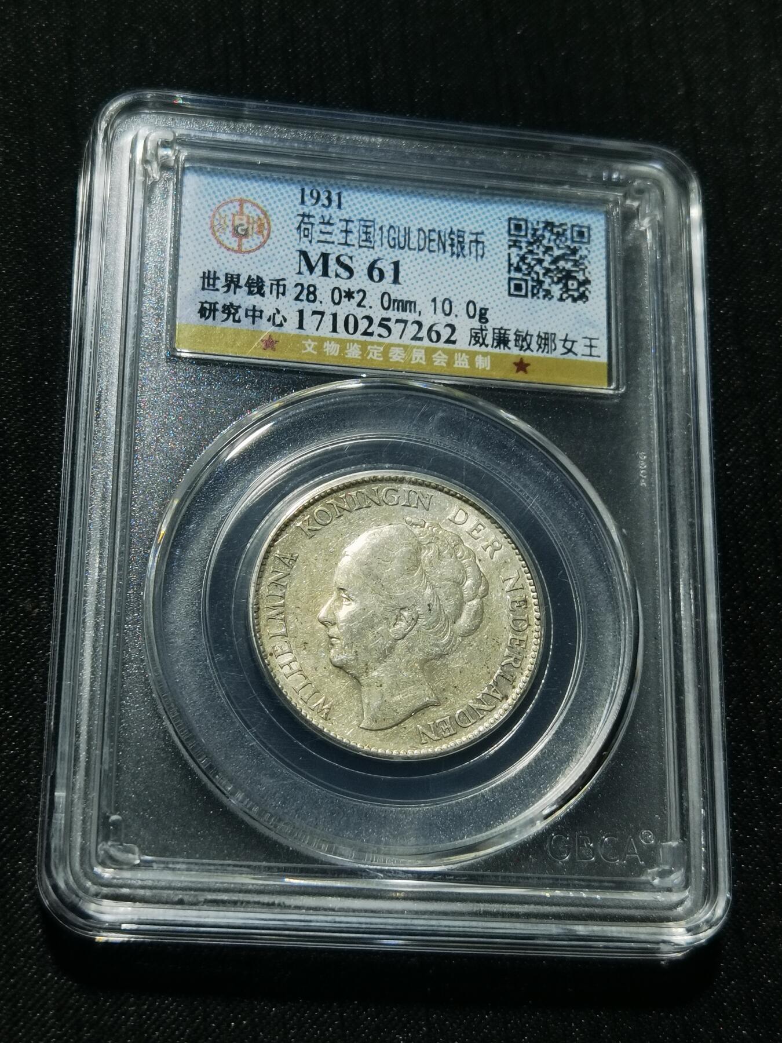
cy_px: 522
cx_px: 391
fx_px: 1898
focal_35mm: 63
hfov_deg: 23.3
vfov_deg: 30.7
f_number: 1.9
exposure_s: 1/100
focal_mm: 6.67
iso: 80
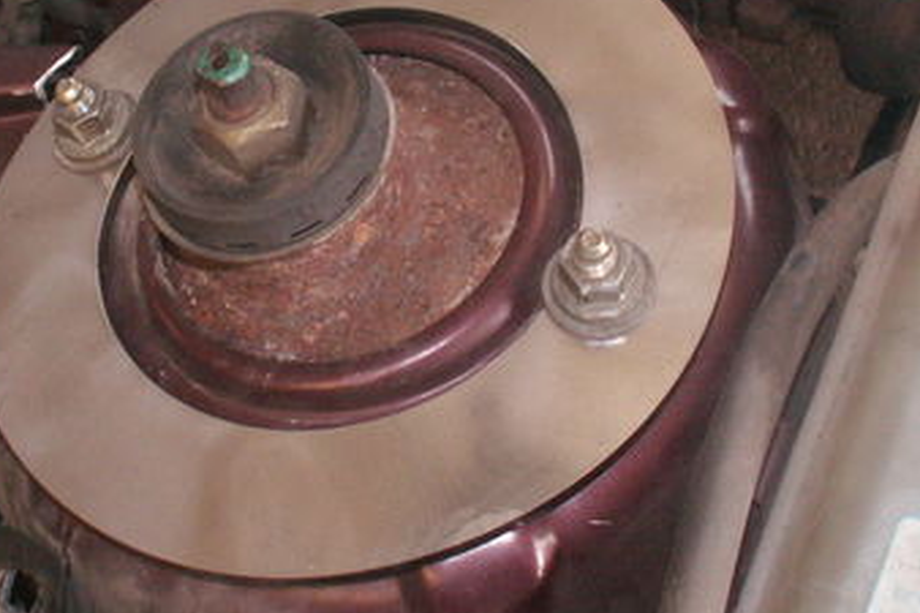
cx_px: 357
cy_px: 221
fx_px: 1762
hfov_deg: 29.2
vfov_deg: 19.7
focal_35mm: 69
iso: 160
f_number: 2.8
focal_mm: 5.86
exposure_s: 1/60
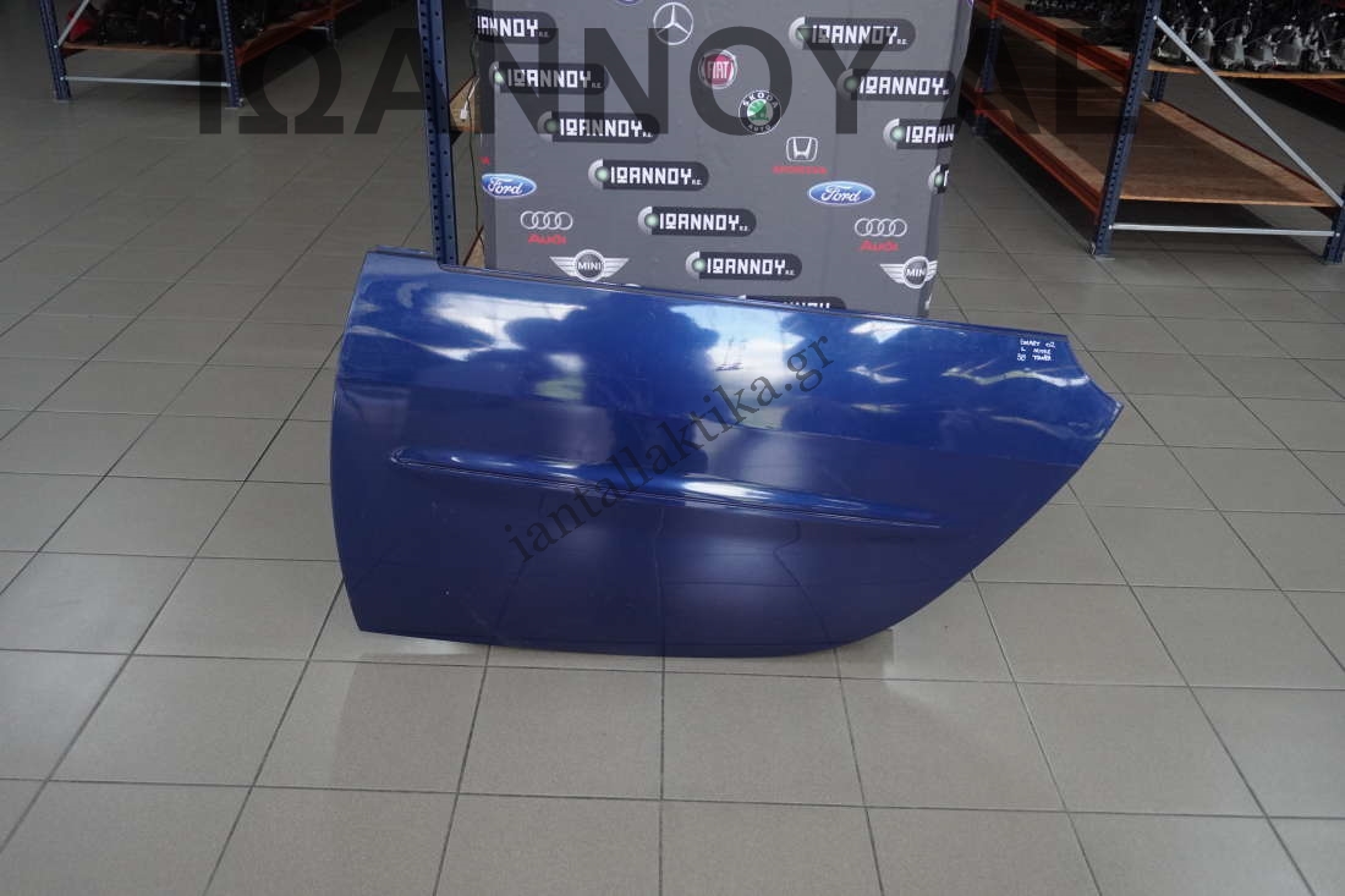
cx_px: 672
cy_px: 448
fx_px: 1177
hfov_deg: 59.5
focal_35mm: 32
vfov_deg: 41.7
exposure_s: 1/160
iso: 1600
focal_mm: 21
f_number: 4
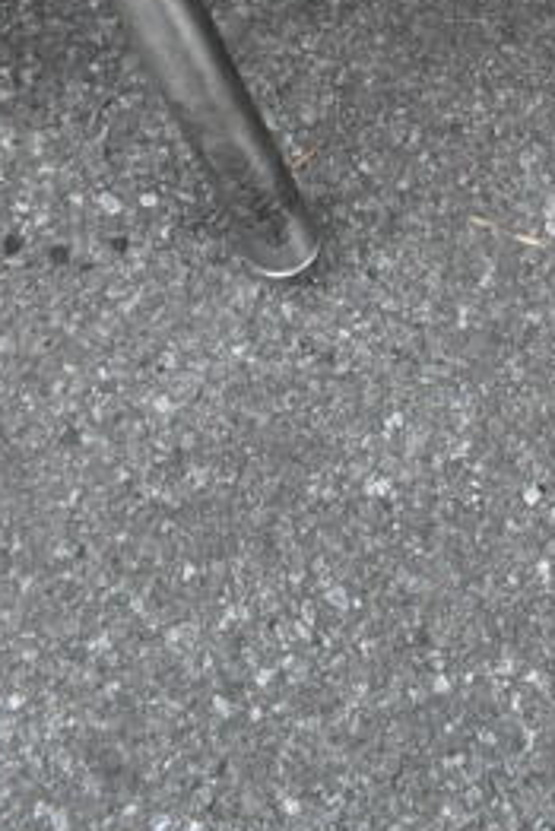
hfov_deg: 14.3
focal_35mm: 94
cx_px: 574
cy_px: -452
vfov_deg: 18.8
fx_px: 2171
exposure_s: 1/400
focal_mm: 18
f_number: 10
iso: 6400
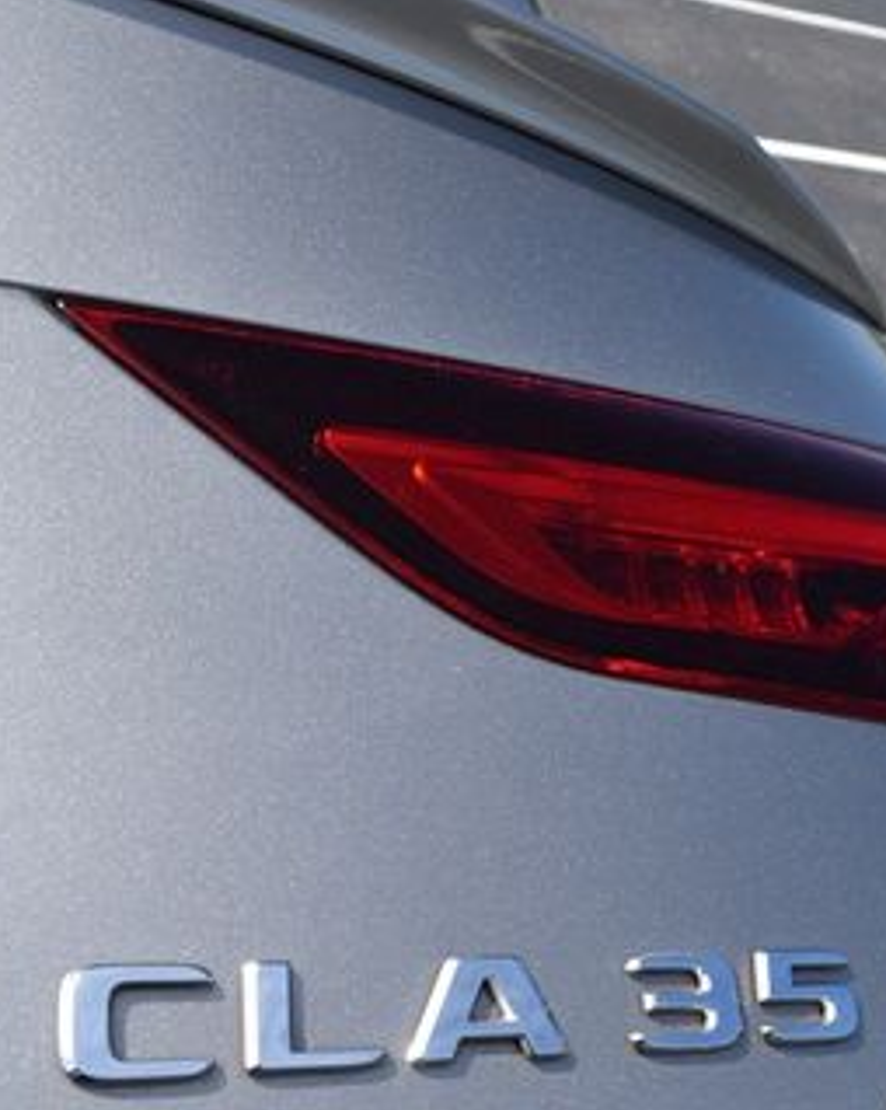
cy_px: 630
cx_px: 848
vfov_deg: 36.6
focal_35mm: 51
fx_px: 1673
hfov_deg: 28.2
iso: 110
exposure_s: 1/250
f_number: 8
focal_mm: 18
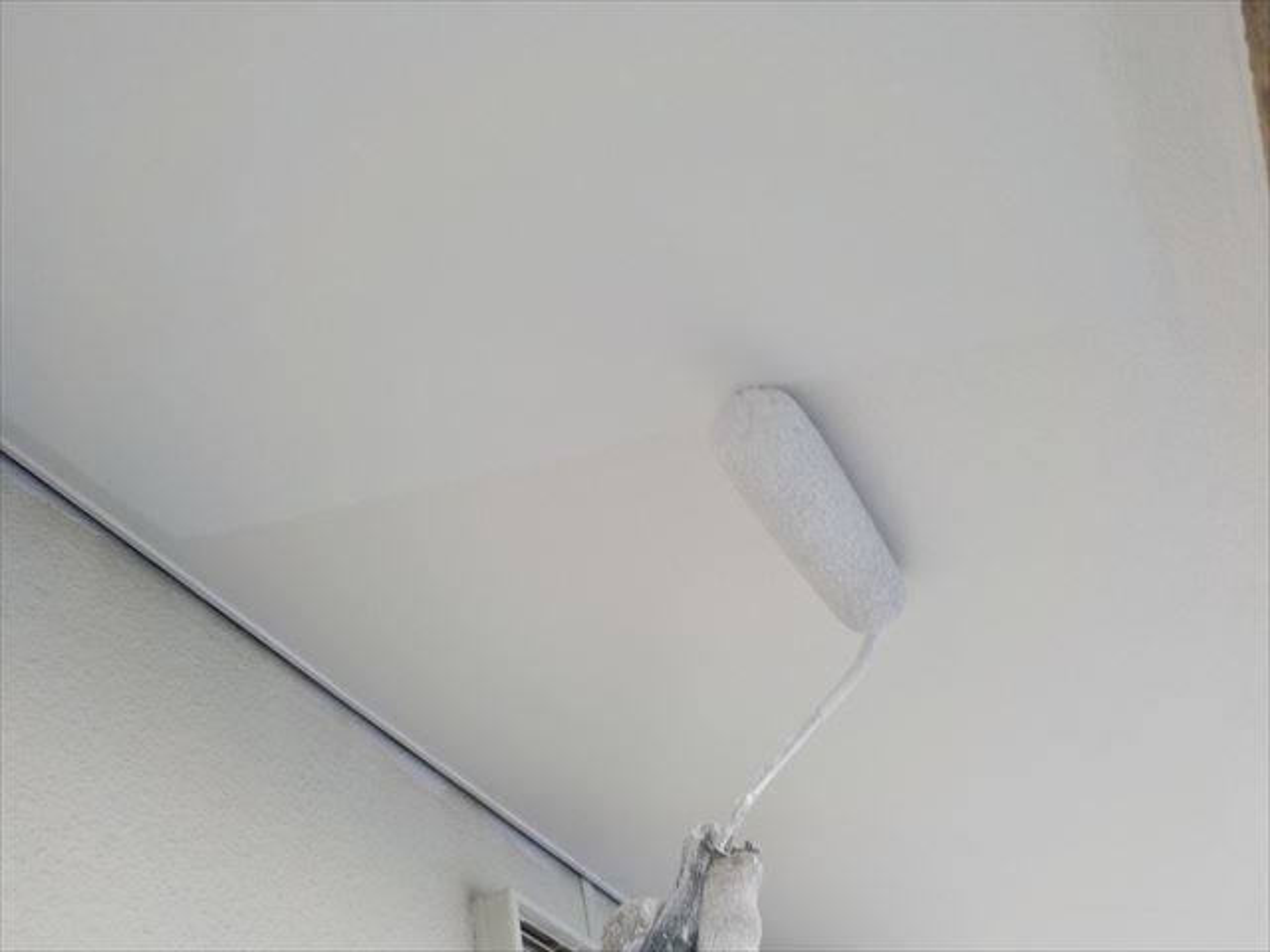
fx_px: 1101
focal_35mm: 30
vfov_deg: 46.8
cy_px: 476
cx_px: 635
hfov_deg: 60.0
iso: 125
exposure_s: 1/125
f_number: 3.3
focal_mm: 4.1
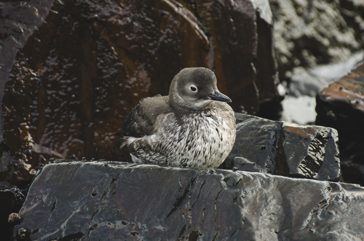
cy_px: 120
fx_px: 2346
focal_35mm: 232
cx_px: 182
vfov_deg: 5.9
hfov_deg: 8.9
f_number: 4.8
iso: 200
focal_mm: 155
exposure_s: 1/200
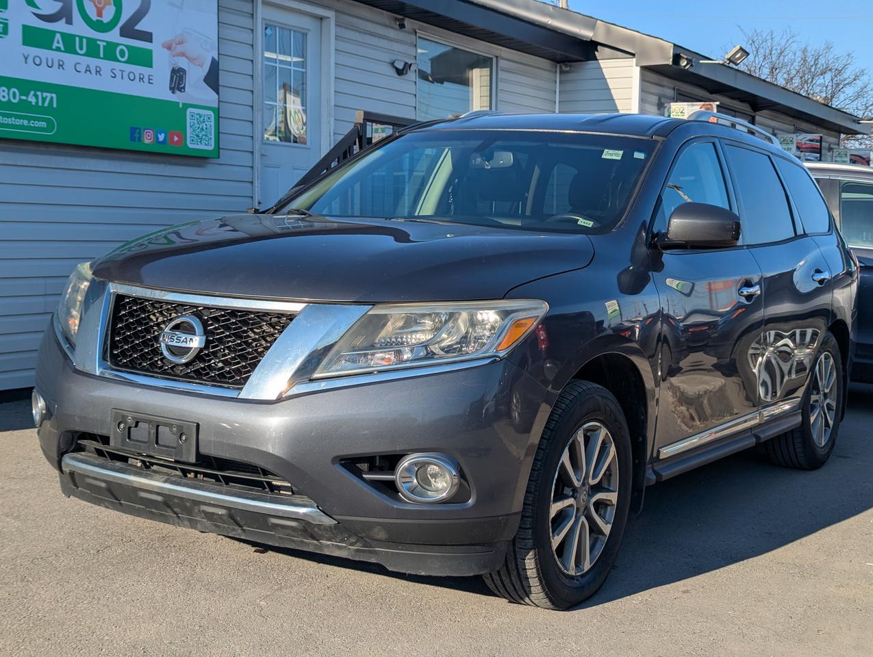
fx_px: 1212
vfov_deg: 30.3
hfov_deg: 39.6
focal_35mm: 48
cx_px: 436
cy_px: 328
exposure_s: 1/2375
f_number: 1.85
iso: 47
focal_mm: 6.81
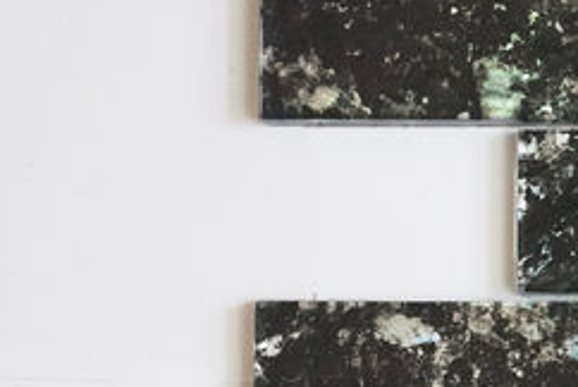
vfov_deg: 5.9
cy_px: 474
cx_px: 798
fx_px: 3713
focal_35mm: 231
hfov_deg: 8.7
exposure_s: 1/320
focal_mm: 70
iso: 10000
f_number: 5.6
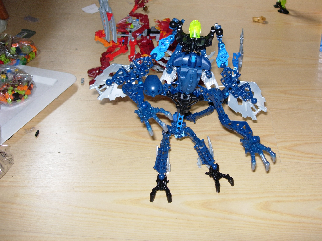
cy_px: 98
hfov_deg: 40.3
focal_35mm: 47
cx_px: 186
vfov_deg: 30.8
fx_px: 437
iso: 79
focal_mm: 7.8
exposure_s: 1/32
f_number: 2.8
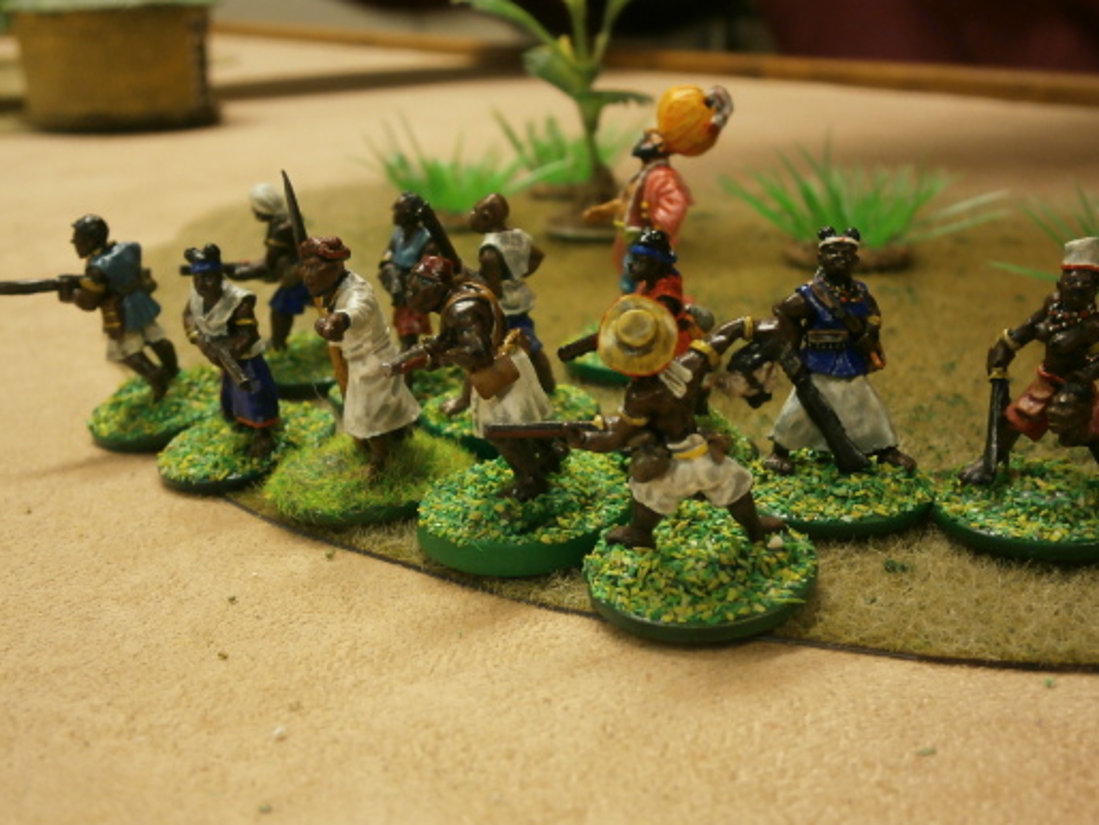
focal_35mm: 49
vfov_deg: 29.7
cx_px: 569
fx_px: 1556
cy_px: 427
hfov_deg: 38.9
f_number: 3.4
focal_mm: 8.3
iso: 200
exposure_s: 1/30
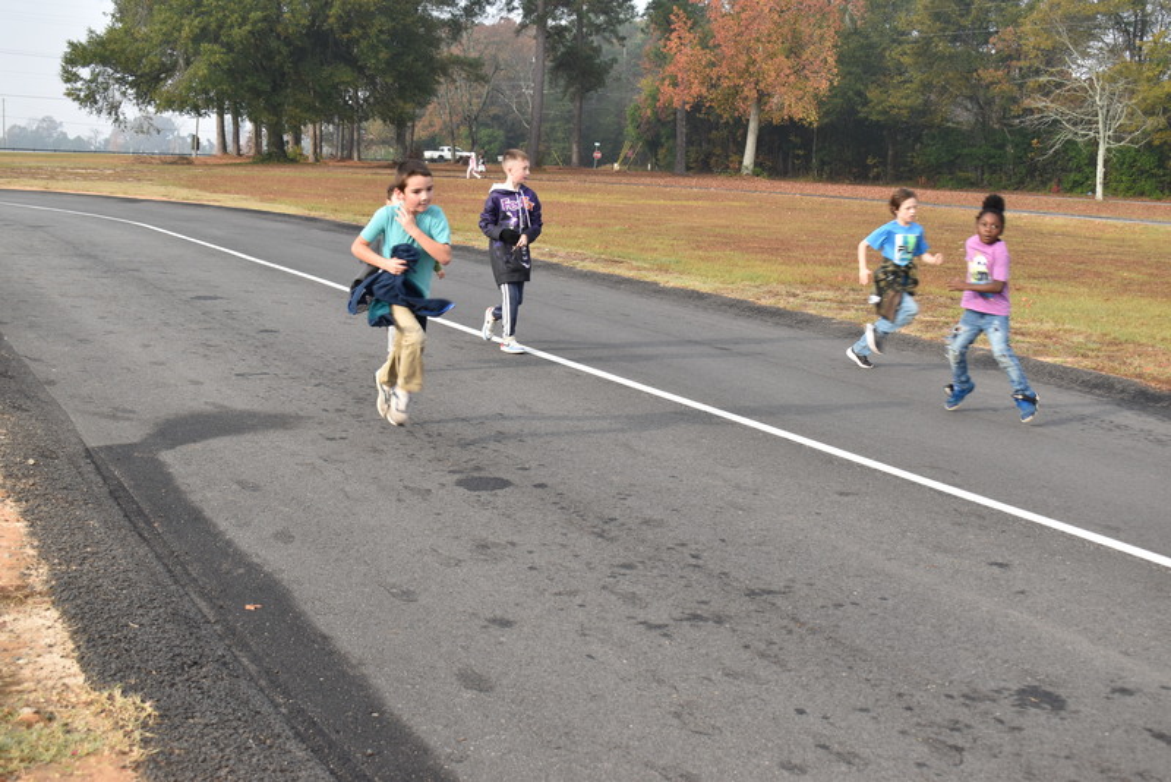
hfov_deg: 42.3
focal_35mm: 46
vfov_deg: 29.0
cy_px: 391
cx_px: 586
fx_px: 1513
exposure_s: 1/125
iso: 100
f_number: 7.1
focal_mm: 31
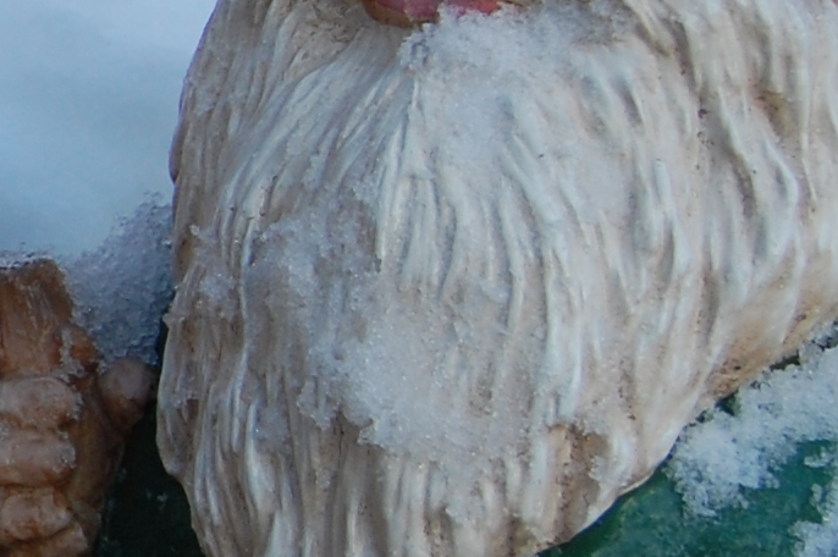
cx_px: -731
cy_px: 186
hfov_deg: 12.3
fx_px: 3516
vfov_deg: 9.1
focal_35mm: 151
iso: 400
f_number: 5.6
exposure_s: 1/125
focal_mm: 23
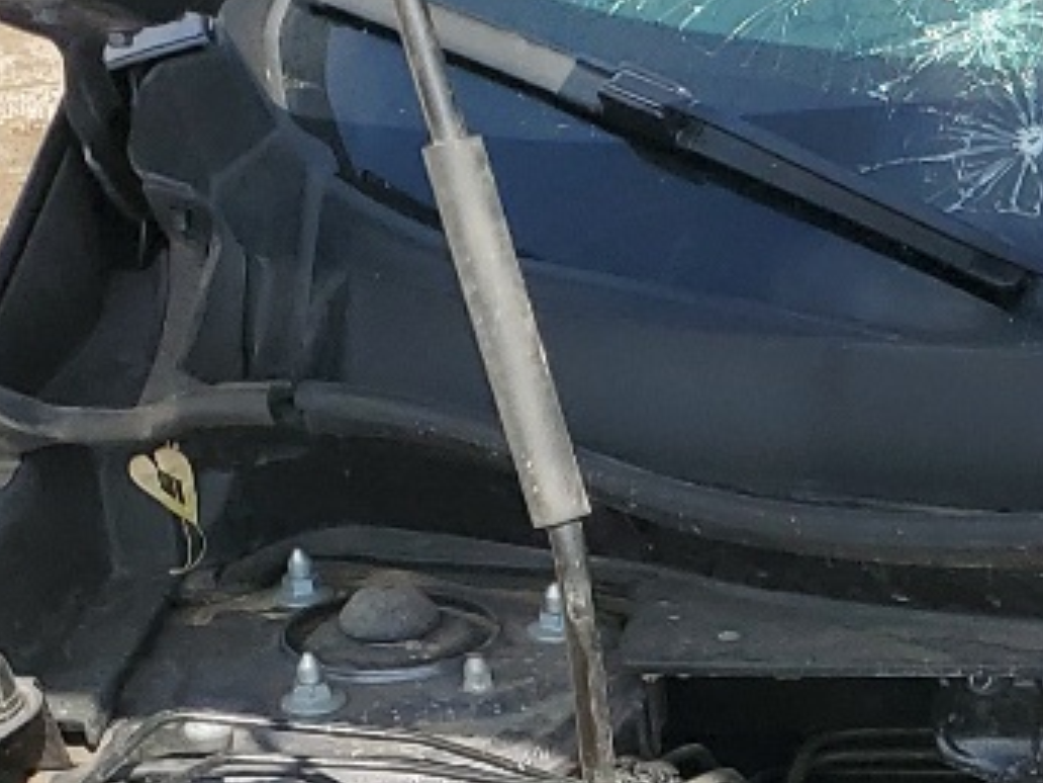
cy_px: 1053
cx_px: 1825
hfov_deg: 14.5
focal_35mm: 121
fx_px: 3646
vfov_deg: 11.9
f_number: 1.5
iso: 50
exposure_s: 1/2500
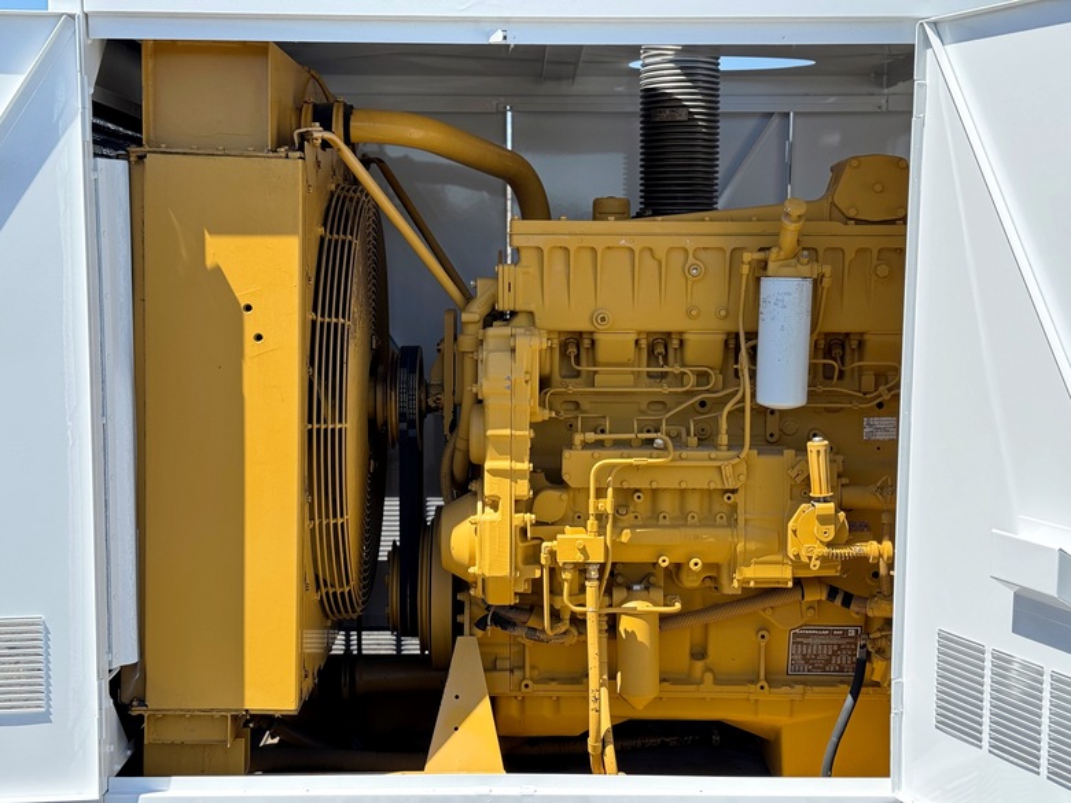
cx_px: 536
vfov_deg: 30.3
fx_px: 1485
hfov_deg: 39.7
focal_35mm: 48
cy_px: 402
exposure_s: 1/2110
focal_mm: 6.76
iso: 64
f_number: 1.78
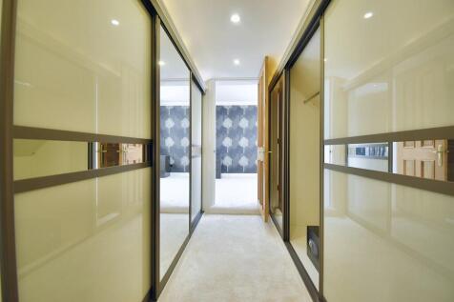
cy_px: 151
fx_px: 189
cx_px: 227
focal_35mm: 15
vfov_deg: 77.3
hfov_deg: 100.4
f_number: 4.5
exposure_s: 1/15
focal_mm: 10
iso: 180
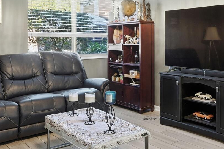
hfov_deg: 44.7
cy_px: 37
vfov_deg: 30.7
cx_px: 151
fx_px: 268
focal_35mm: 43
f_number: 8
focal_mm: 14
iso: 640
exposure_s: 1/125
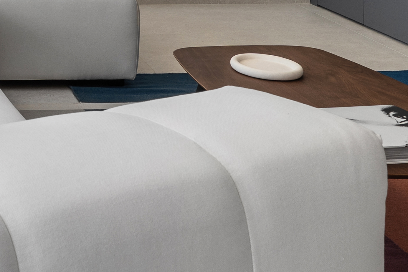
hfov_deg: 22.2
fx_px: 975
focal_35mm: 86
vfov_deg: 14.8
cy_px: -134
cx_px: -52
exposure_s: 1/40
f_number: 10
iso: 50
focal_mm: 17
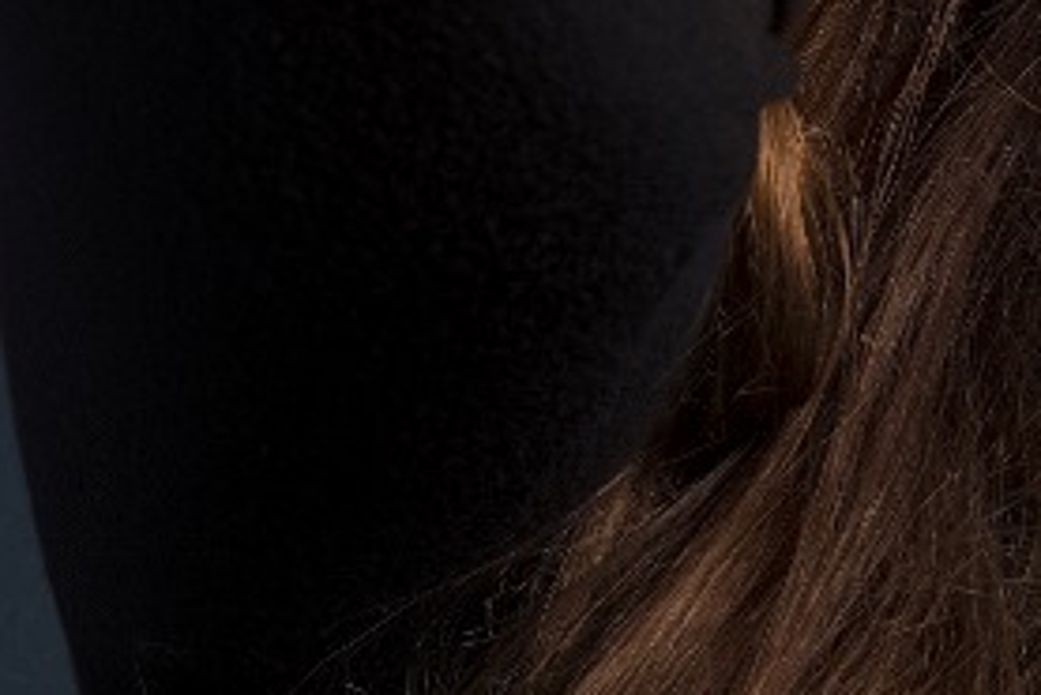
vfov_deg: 4.4
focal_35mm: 314
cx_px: 1109
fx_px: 9084
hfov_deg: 6.5
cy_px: -348
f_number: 8
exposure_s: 1/125
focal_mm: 85
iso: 100
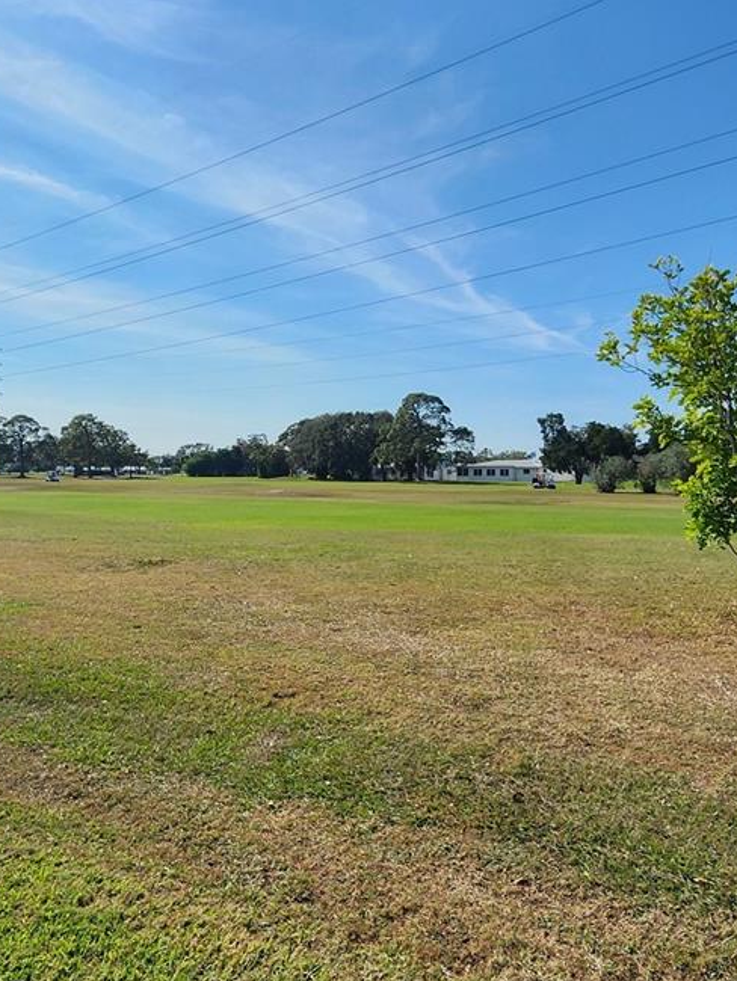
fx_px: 681
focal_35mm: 24
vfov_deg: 71.5
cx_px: 298
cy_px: 469
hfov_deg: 56.4
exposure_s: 1/4666
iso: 50
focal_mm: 2.2
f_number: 2.2
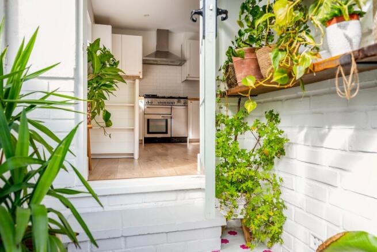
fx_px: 257
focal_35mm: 24
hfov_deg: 72.6
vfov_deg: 52.2
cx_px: 188
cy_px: 126
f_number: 4
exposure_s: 1/80
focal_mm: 24.5
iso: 250
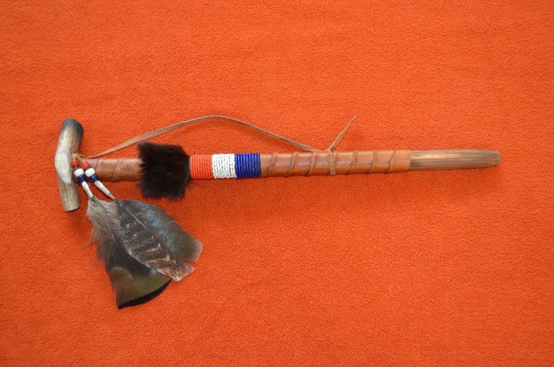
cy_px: 184
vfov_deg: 30.7
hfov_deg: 45.0
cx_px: 277
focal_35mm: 44
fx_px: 668
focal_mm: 29
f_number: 4.5
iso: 3200
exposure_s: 1/60
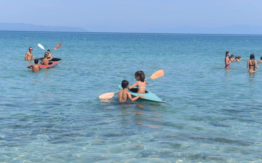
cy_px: 80
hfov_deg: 24.5
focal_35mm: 85
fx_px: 603
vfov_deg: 15.4
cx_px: 131
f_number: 8
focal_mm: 55
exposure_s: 1/320
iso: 100
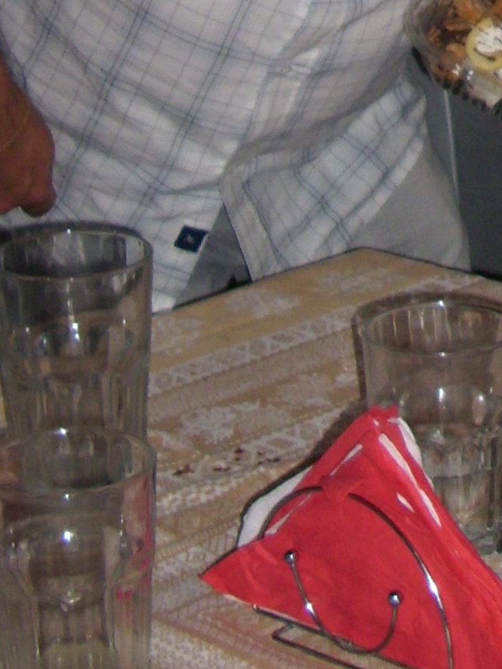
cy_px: -259
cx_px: 897
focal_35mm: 116
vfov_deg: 15.9
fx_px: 2243
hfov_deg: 11.8
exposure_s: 1/200
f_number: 2.8
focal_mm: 6.2
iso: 50
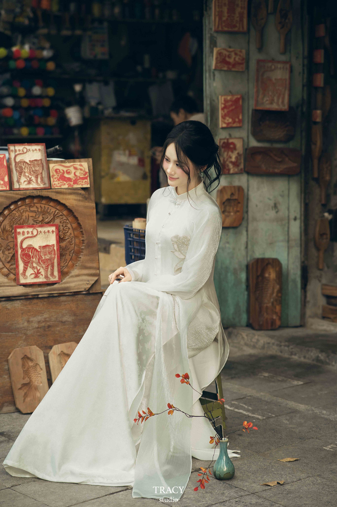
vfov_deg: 23.9
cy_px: 254
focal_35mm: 85
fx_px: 1195
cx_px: 168
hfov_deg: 16.1
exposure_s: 1/400
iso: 160
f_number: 2.5
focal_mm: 85
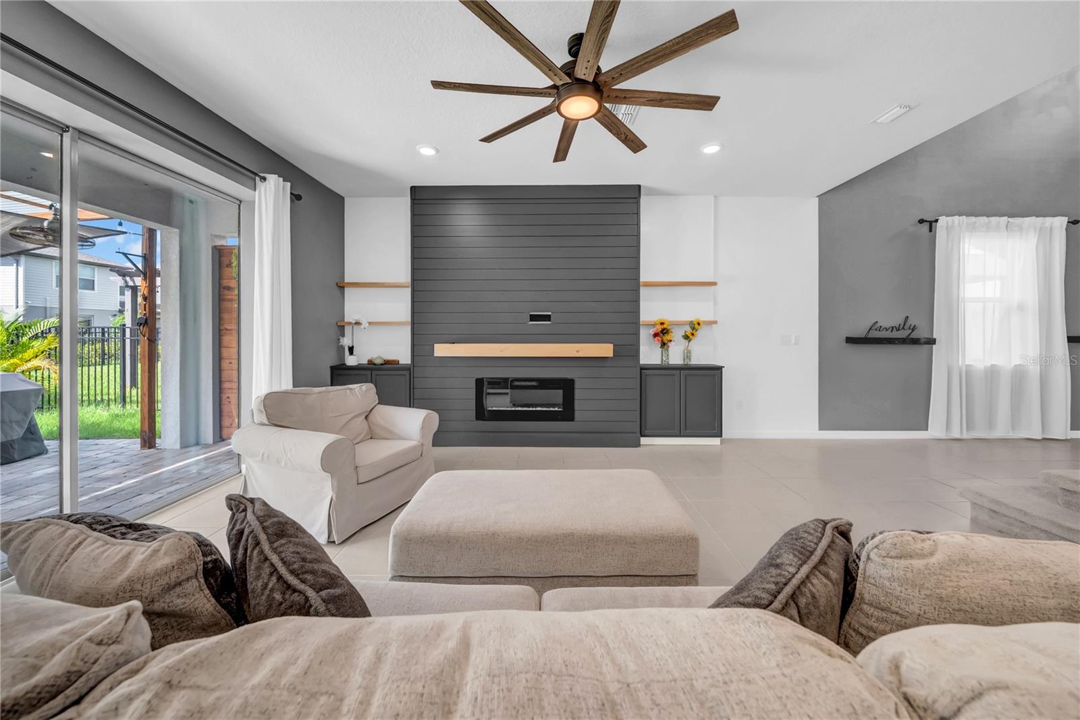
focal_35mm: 12
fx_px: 360
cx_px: 540
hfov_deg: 112.6
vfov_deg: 90.0
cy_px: 360
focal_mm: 12
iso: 800
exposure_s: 1/20
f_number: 7.1
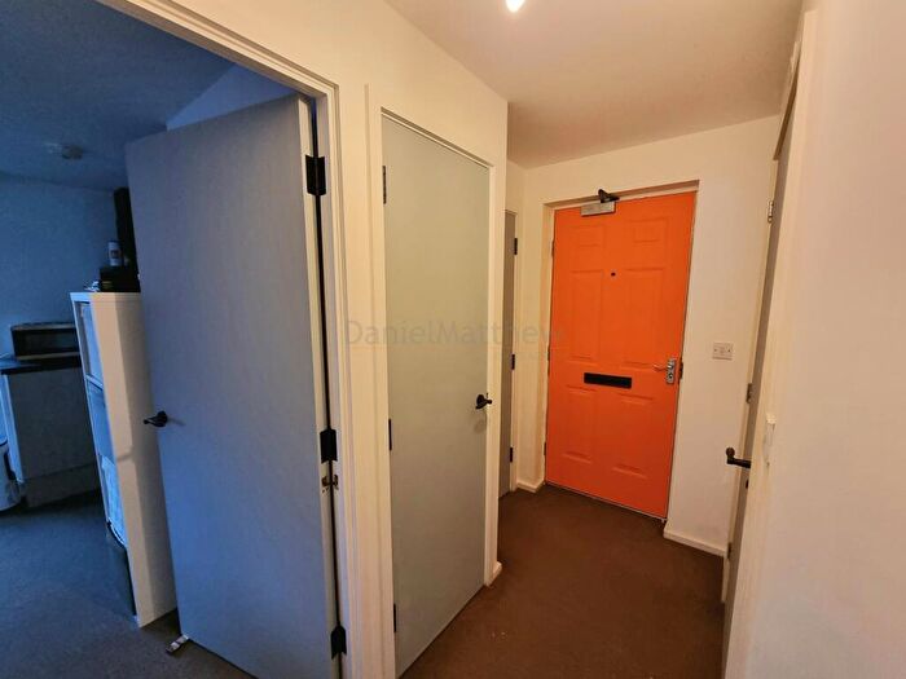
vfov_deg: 89.9
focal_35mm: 13
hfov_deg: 106.2
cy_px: 340
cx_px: 453
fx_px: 340
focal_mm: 2.2
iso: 250
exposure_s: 1/50
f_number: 2.2
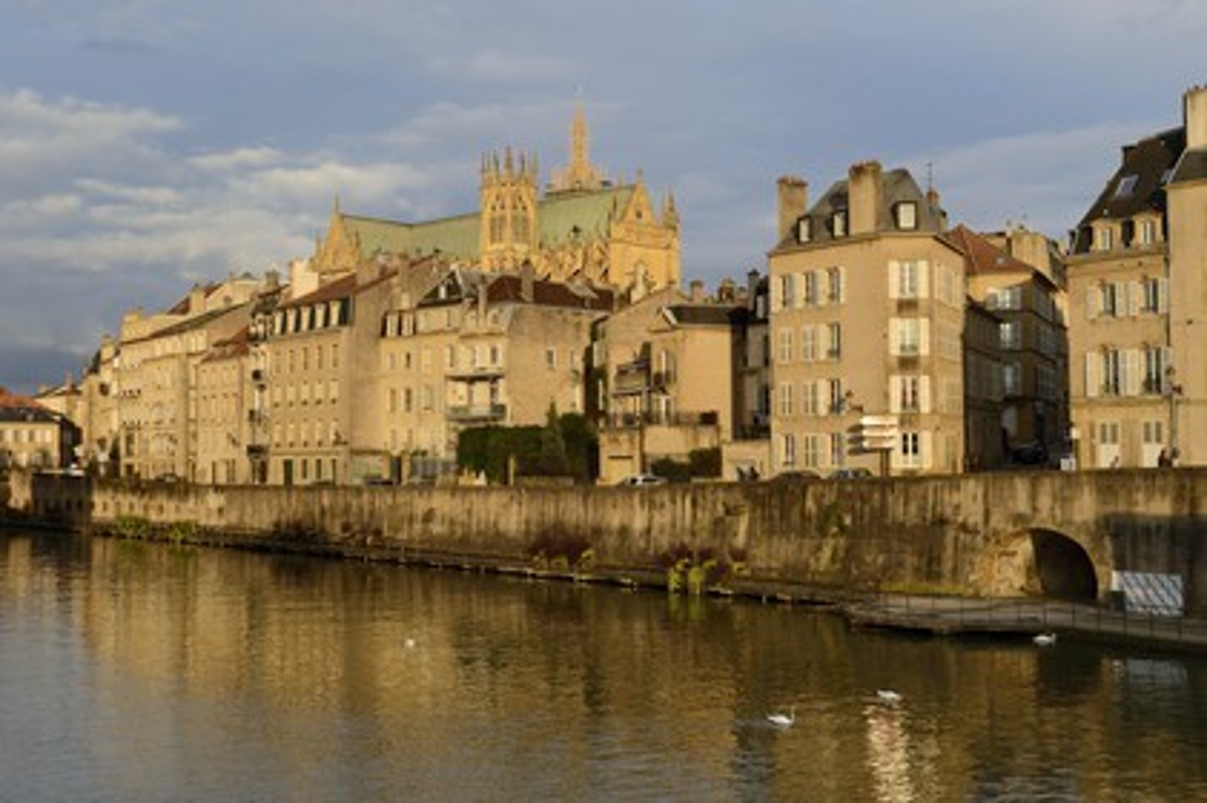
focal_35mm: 44
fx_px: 1474
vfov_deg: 30.5
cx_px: 604
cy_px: 402
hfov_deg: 44.5
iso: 200
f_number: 8
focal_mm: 44
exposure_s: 1/200
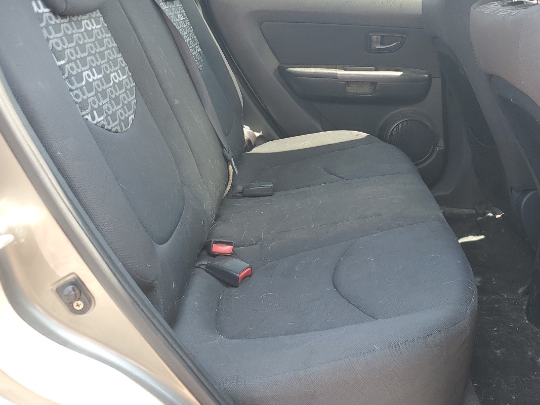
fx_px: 608
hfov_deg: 46.9
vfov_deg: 36.4
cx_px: 369
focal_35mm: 39
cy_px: 130
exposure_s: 1/120
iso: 51
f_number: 1.5
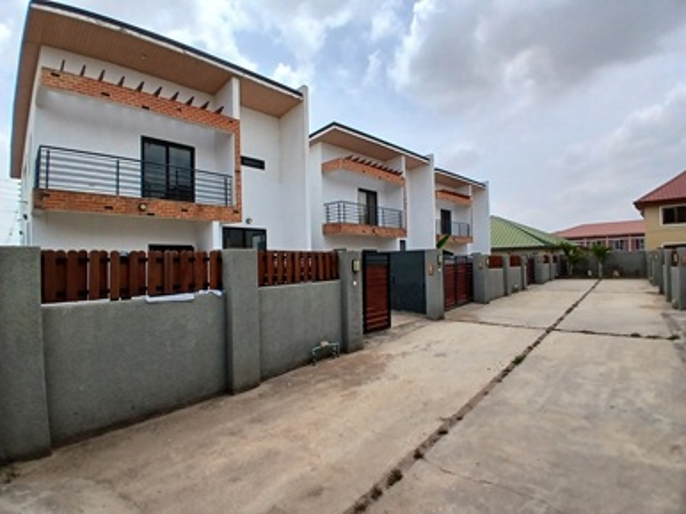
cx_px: 343
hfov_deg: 91.1
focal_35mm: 17
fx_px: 337
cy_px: 257
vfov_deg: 74.7
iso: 50
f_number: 2.2
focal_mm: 1.4
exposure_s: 1/1577
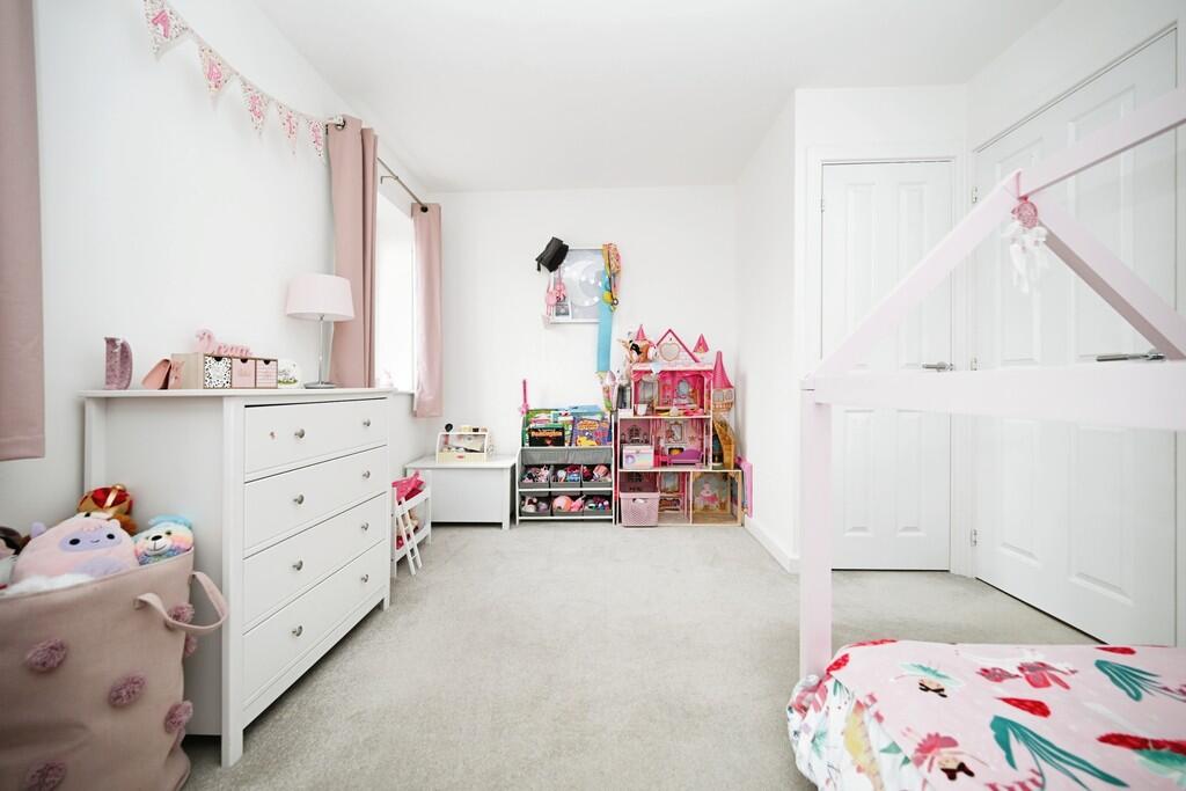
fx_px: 461
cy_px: 396
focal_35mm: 14
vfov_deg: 81.2
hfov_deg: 104.2
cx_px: 593
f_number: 4
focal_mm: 14
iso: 250
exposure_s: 1/60
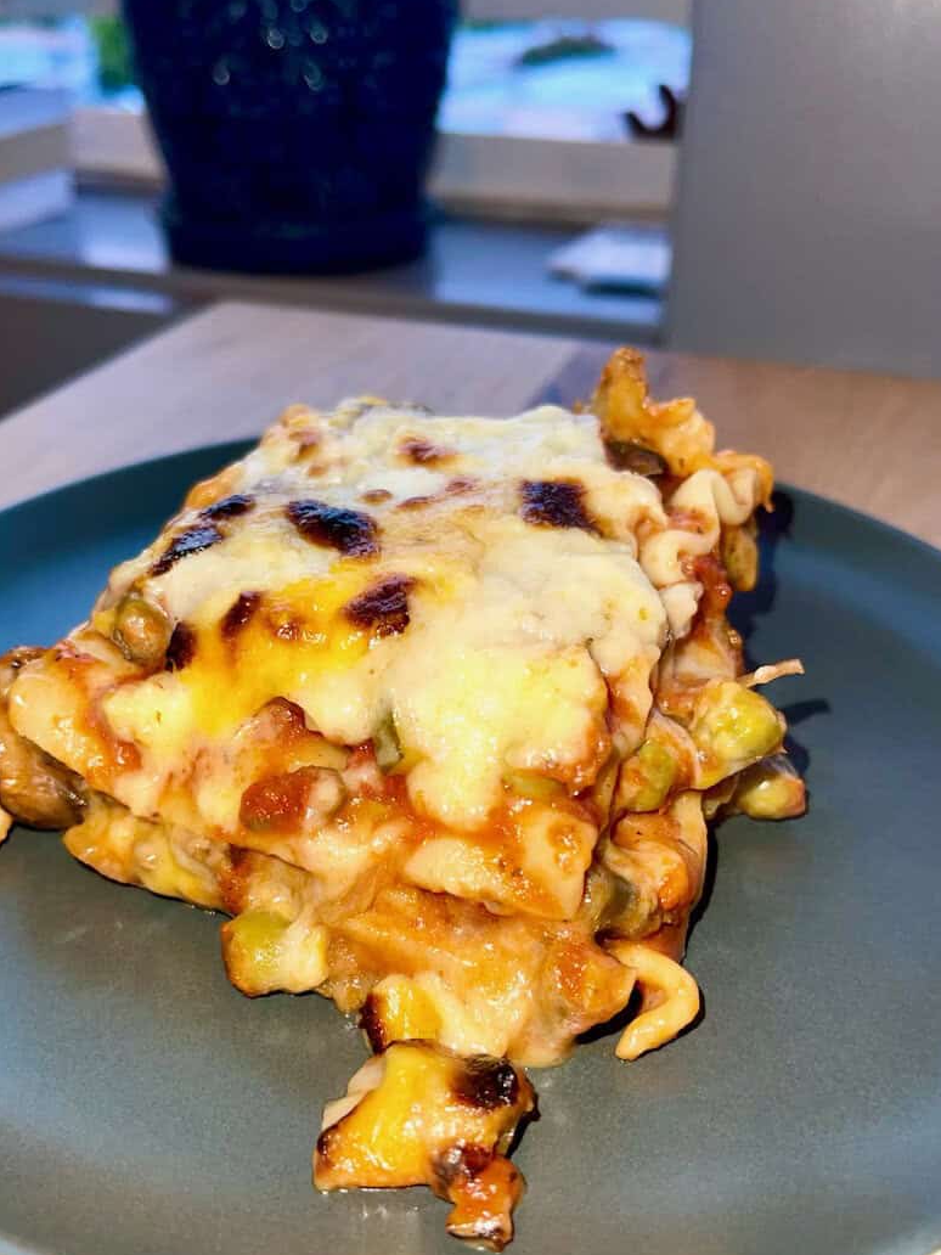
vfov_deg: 57.9
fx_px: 1124
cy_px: 747
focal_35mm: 31
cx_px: 406
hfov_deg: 45.3
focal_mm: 5.1
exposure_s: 1/69
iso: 32
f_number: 1.6
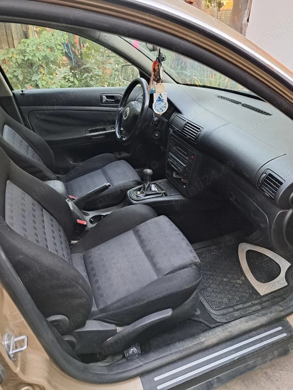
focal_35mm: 24
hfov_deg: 56.8
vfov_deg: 71.6
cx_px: 146
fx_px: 271
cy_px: 195
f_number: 1.8
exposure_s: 1/33
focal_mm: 5.23
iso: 400
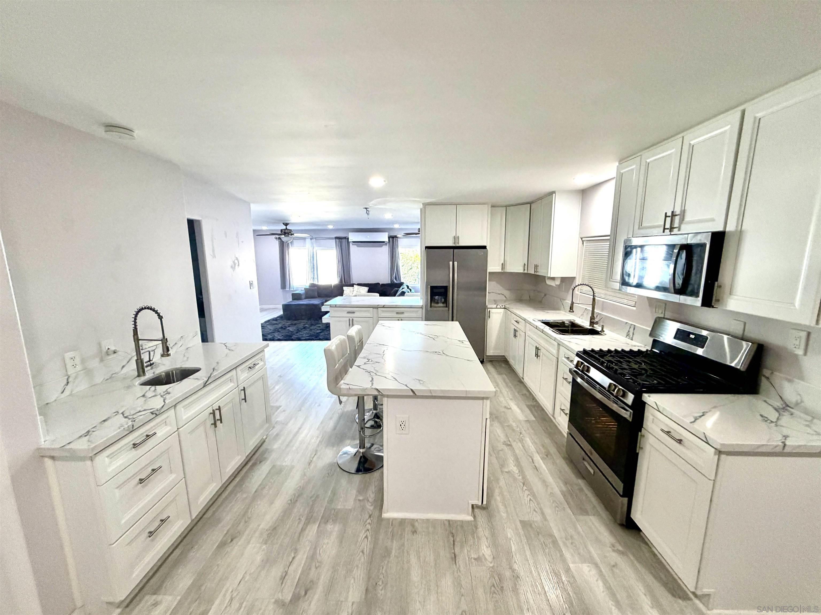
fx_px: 332
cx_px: 410
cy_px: 308
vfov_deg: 85.7
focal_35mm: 14
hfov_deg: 102.1
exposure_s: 1/120
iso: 320
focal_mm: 2.22
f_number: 2.2
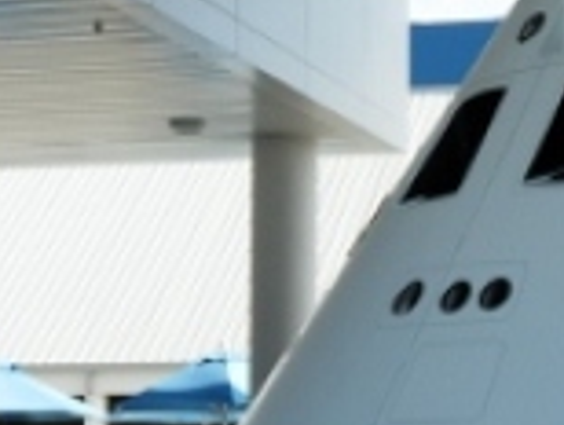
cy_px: 289
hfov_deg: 17.7
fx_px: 1746
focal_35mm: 107
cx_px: 634
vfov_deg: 13.8
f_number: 3.4
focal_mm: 6
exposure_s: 1/400
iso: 80
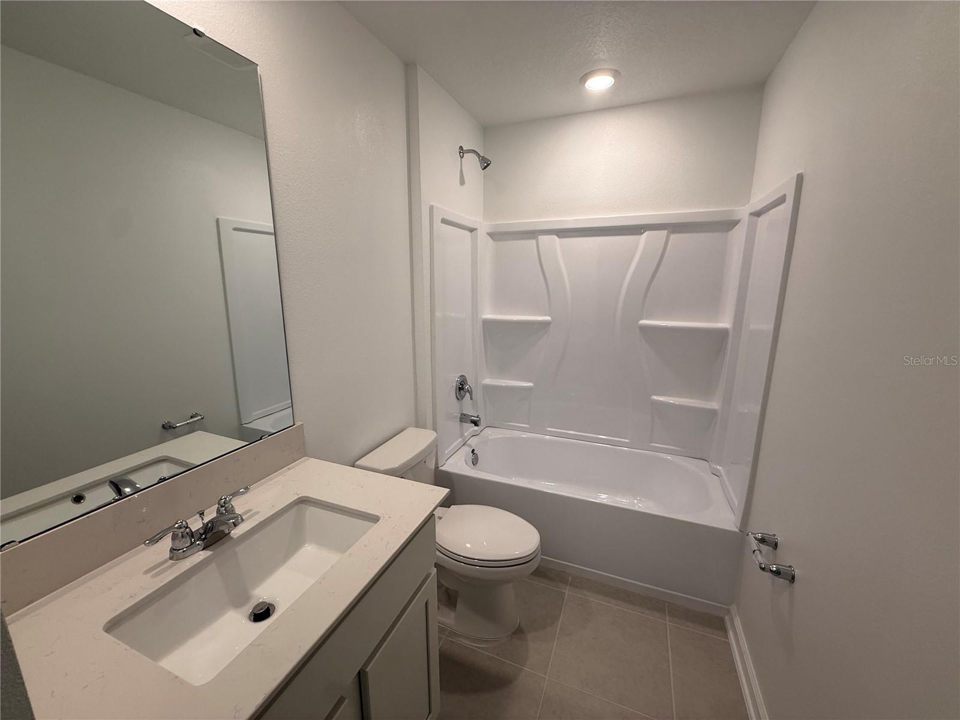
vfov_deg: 85.7
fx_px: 388
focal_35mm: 14
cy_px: 360
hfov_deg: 102.1
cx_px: 480
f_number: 2.2
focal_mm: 2.22
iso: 100
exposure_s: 1/120
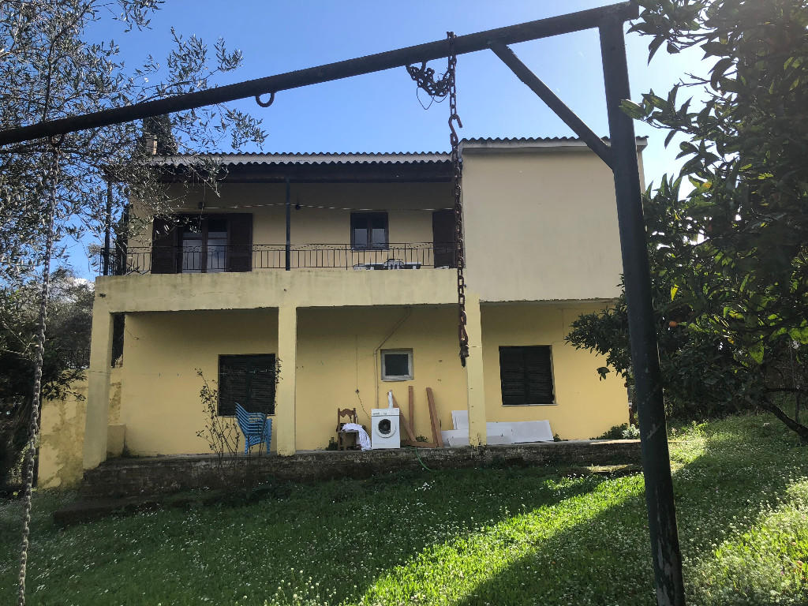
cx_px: 404
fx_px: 654
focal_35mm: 28
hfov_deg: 63.4
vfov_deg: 49.7
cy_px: 303
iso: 20
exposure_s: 1/857
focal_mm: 3.99
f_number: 1.8
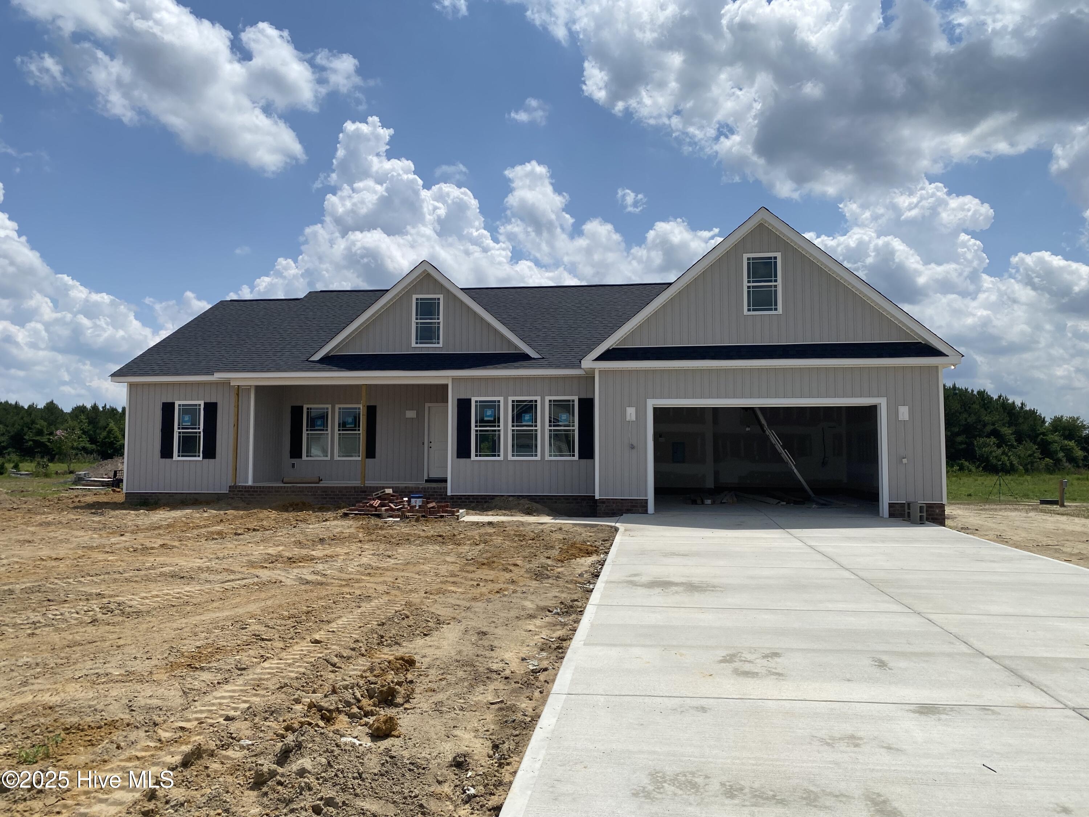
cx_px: 544
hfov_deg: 67.3
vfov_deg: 53.1
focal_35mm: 26
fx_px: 818
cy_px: 408
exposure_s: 1/7692
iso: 32
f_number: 1.8
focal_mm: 4.25
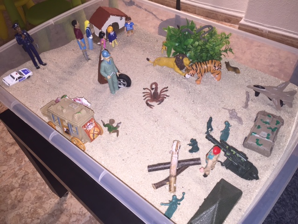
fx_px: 250
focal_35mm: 29
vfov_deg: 48.2
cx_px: 149
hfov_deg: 61.7
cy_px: 112
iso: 80
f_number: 2.2
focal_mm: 4.15
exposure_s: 1/30
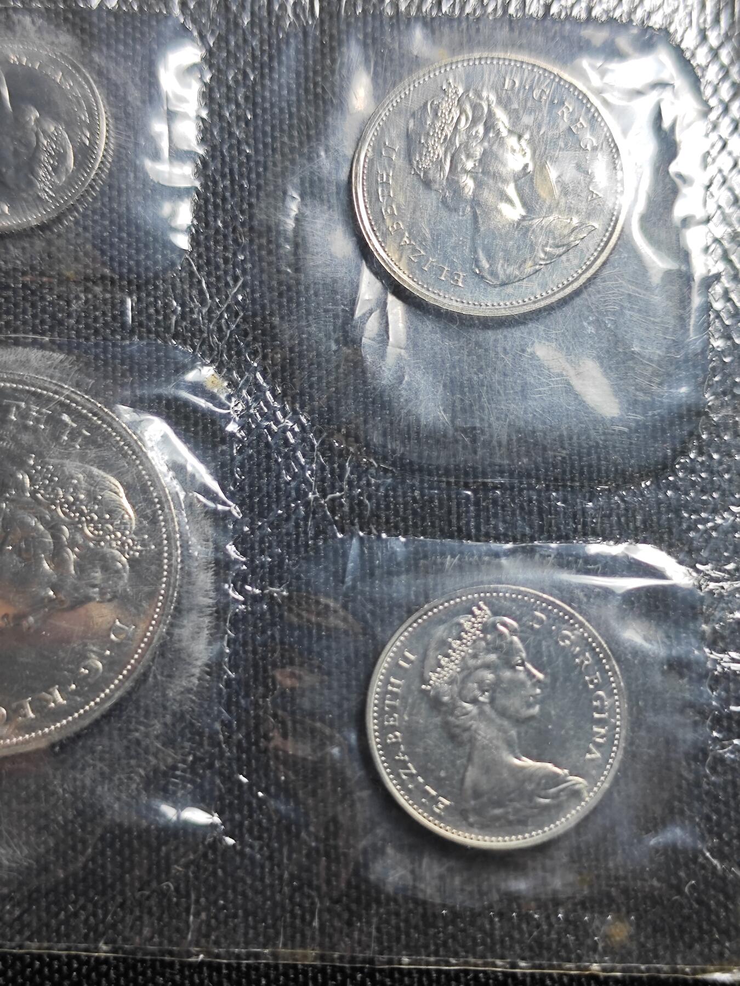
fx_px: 1397
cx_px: 370
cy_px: 493
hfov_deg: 29.7
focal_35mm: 49
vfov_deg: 38.9
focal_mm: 5.84
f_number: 1.6
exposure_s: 1/76.5
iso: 80
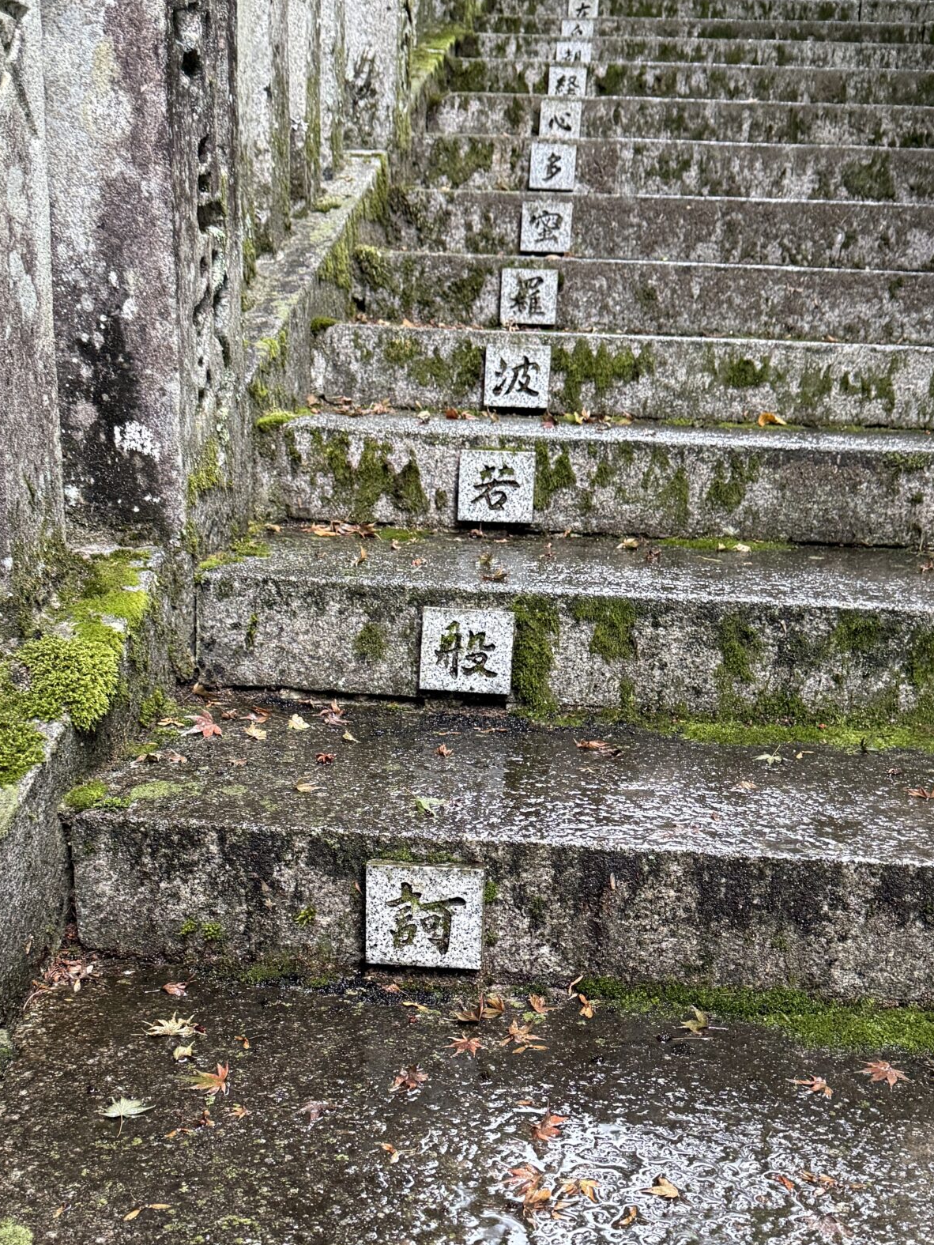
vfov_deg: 47.1
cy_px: 833
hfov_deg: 36.8
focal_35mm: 39
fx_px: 1402
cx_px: 450
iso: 250
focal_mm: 6.76
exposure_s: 1/60
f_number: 1.78
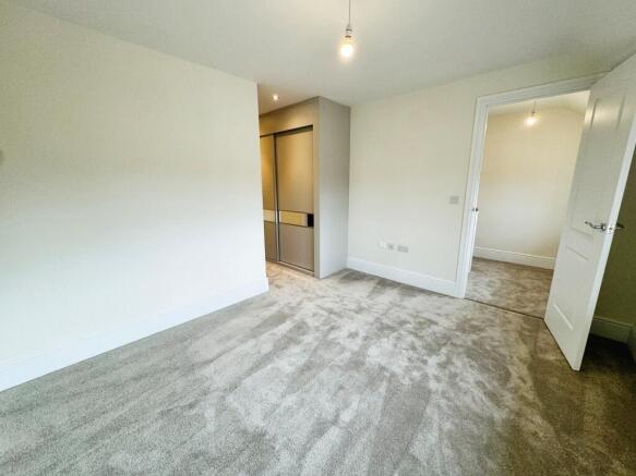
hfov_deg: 102.1
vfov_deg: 85.7
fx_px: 257
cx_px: 318
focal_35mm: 14
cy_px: 238
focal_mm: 2.22
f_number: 2.2
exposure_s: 1/99
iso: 80
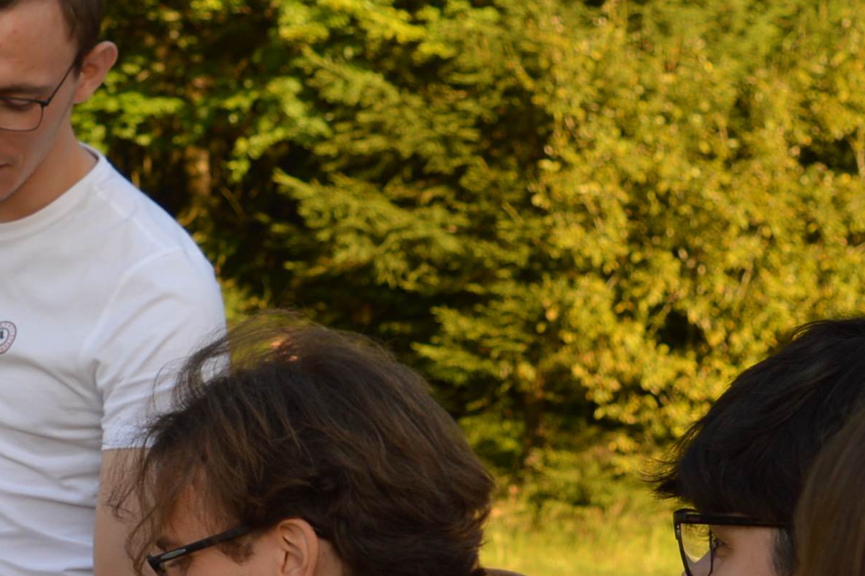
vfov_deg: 12.0
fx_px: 2715
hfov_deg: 17.6
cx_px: -32
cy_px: 611
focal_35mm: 113
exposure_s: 1/320
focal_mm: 20
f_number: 3.5
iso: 100
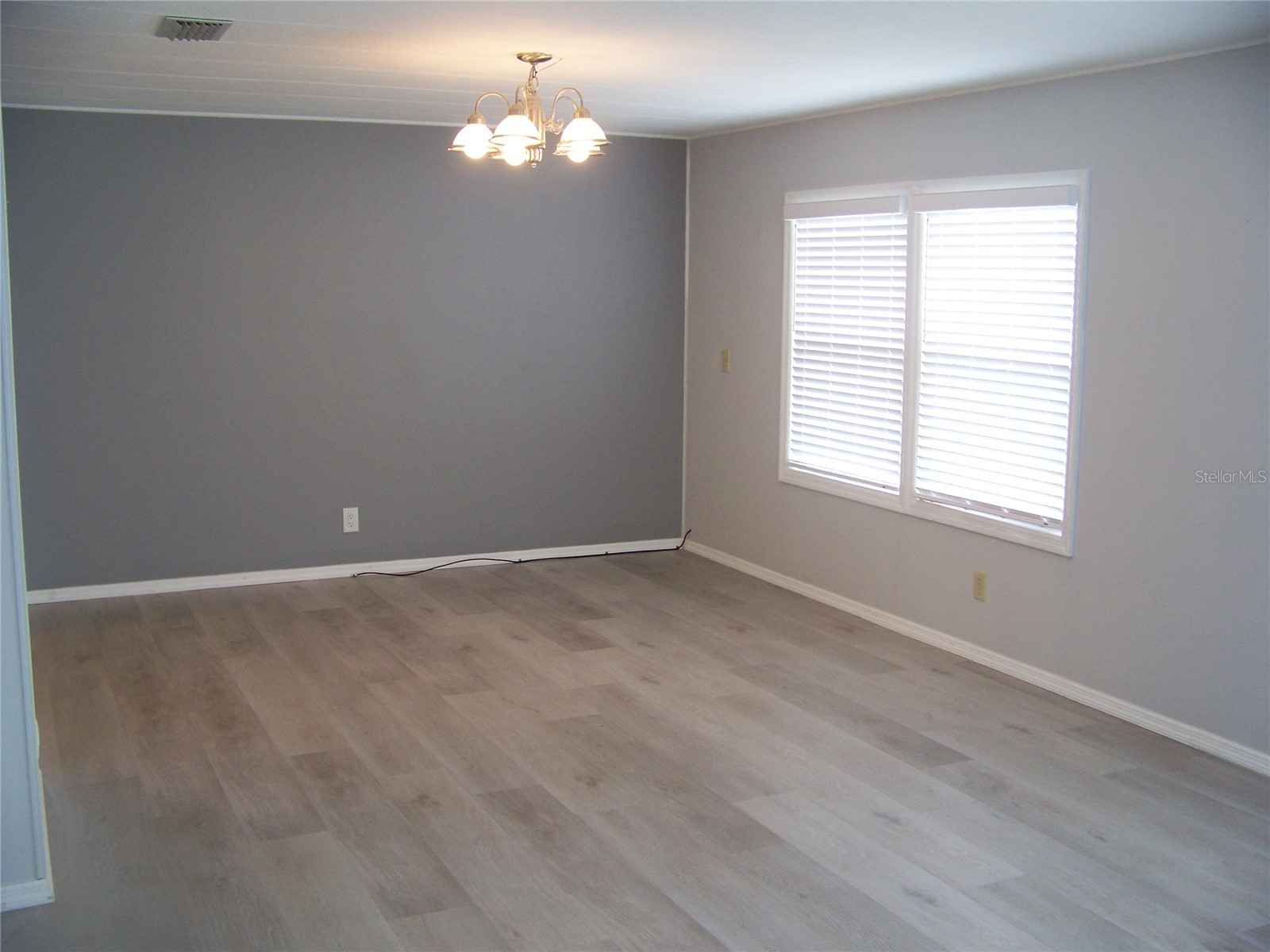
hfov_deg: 51.4
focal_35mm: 36
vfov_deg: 39.7
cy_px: 476
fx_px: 1321
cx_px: 635
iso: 100
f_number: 2.8
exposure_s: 1/30
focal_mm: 5.85
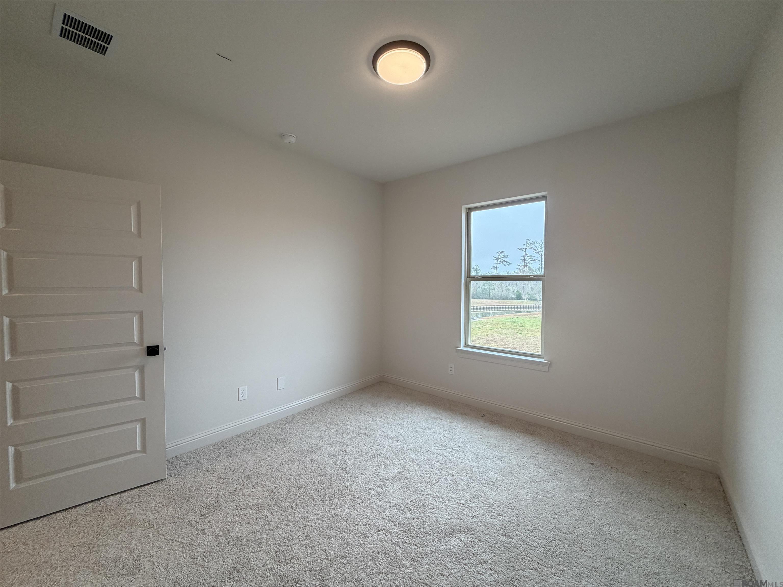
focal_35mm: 14
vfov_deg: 85.7
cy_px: 294
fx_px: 317
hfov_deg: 102.1
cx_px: 392
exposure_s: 1/120
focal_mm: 2.22
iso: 125
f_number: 2.2
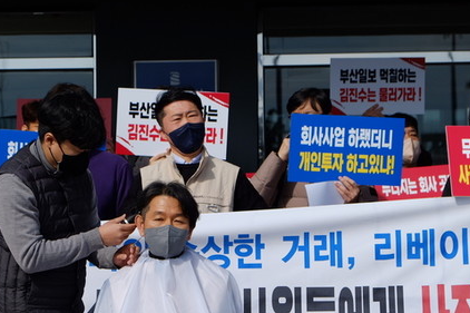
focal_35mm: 118
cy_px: 216
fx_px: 1540
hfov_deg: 17.3
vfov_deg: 11.6
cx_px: 177
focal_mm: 55
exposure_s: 1/3200
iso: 200
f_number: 4
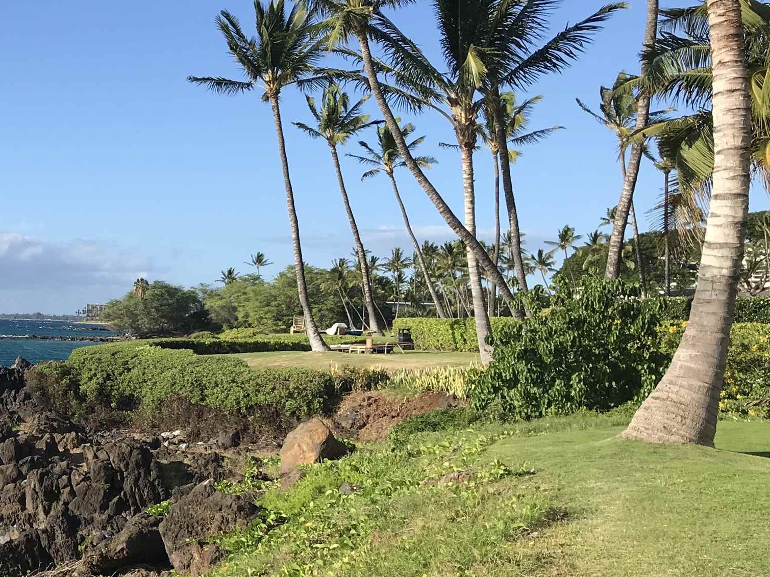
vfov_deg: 25.6
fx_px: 1268
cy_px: 339
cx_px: 10
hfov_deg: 31.4
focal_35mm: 57
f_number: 1.8
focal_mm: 3.99
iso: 20
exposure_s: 1/1953
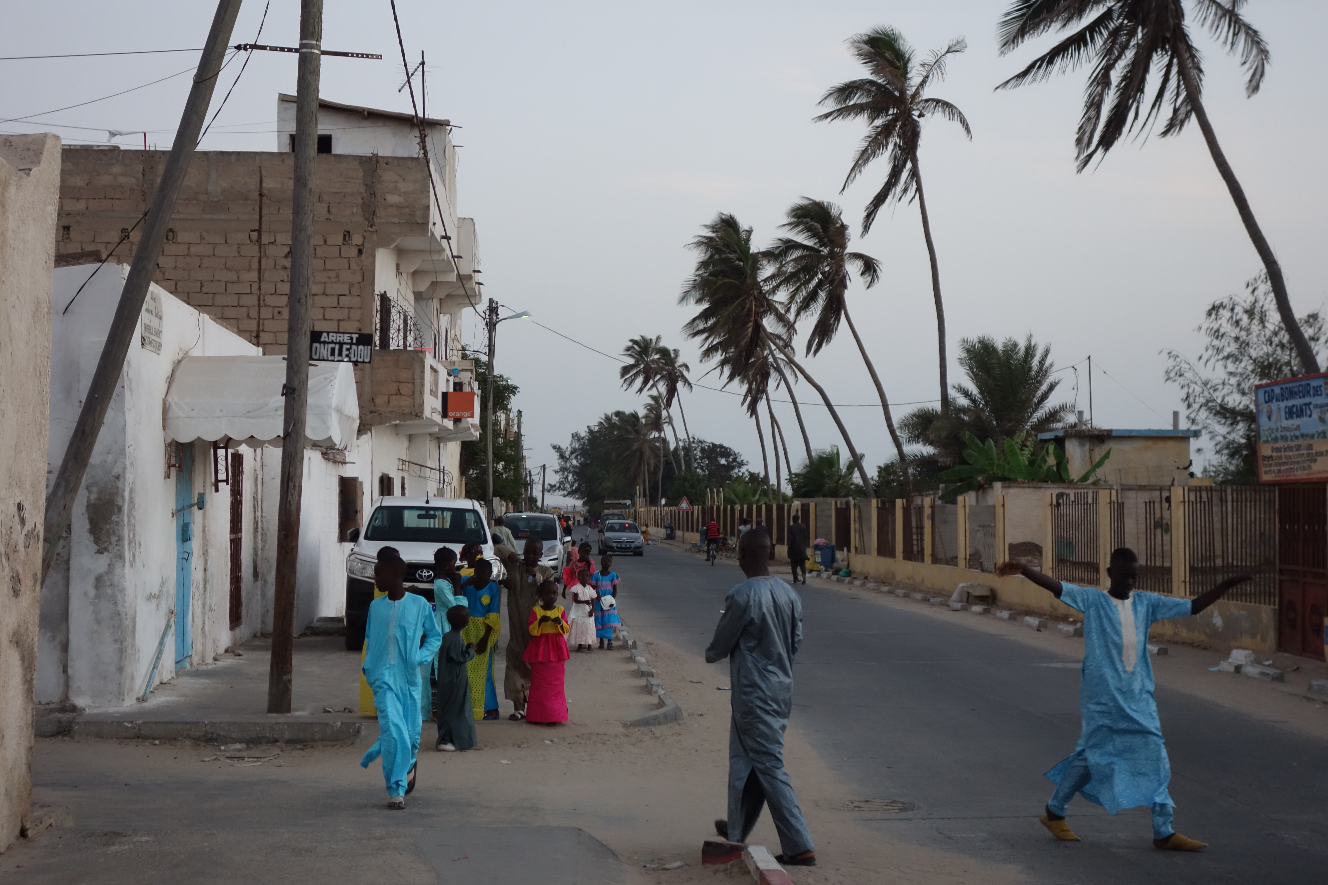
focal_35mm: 58
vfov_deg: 23.4
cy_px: 442
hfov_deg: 34.5
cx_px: 664
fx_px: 2139
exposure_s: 1/125
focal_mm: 21.53
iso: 800
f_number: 3.5
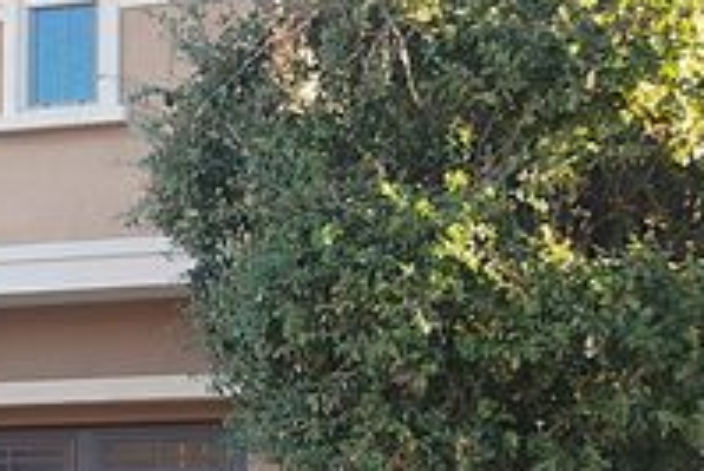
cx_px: 99
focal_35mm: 113
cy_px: 409
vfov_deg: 12.1
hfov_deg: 17.9
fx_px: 2211
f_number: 4.8
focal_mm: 30
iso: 250
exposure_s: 1/125
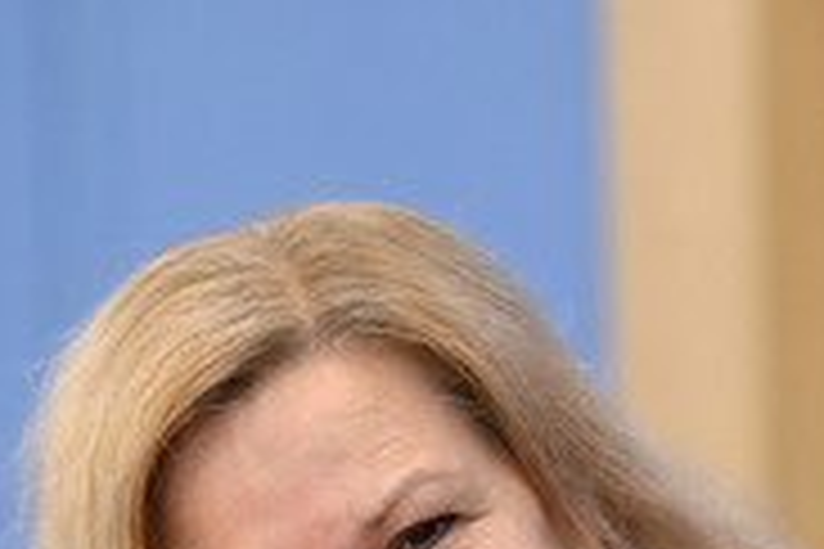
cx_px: 894
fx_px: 11283
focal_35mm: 493
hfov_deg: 4.2
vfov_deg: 2.8
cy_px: 634
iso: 3200
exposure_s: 1/500
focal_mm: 200
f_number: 5.6
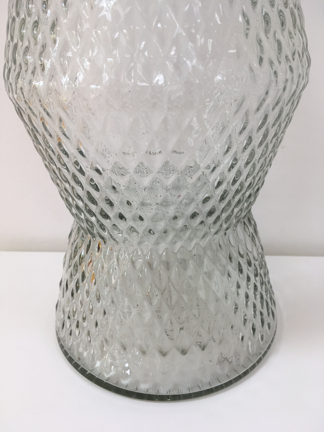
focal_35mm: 29
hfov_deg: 48.2
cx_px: 162
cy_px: 216
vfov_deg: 61.7
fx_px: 362
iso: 32
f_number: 2.2
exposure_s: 1/100
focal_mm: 4.15
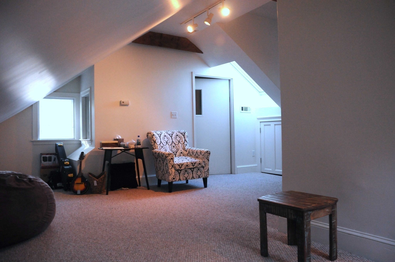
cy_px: 131
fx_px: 329
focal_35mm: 30
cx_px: 198
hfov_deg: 62.0
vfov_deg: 43.5
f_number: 4
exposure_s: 1/60
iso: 1250
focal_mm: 20
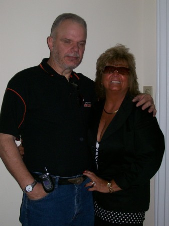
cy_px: 113
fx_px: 365
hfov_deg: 26.1
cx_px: 84
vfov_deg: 34.4
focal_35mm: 56
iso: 140
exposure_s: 1/83.6
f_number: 3.4
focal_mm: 9.4
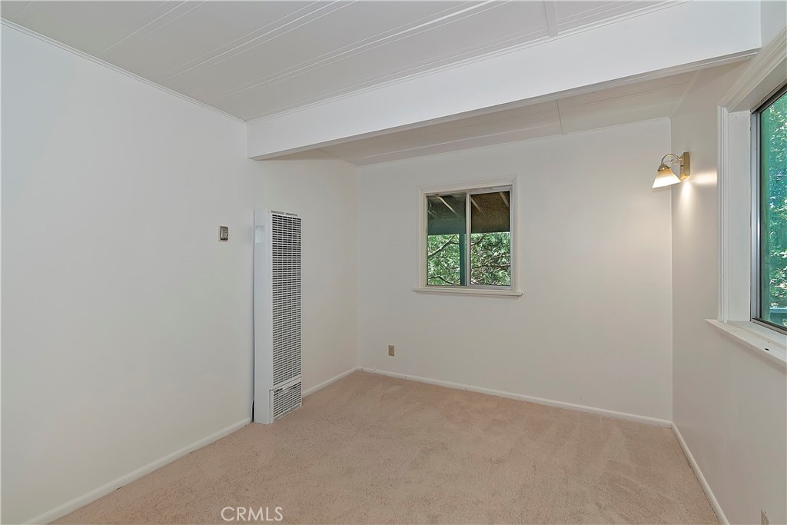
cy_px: 262
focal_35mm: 15
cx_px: 394
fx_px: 328
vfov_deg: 77.3
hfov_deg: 100.4
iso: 400
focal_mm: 10
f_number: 8
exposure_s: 1/30
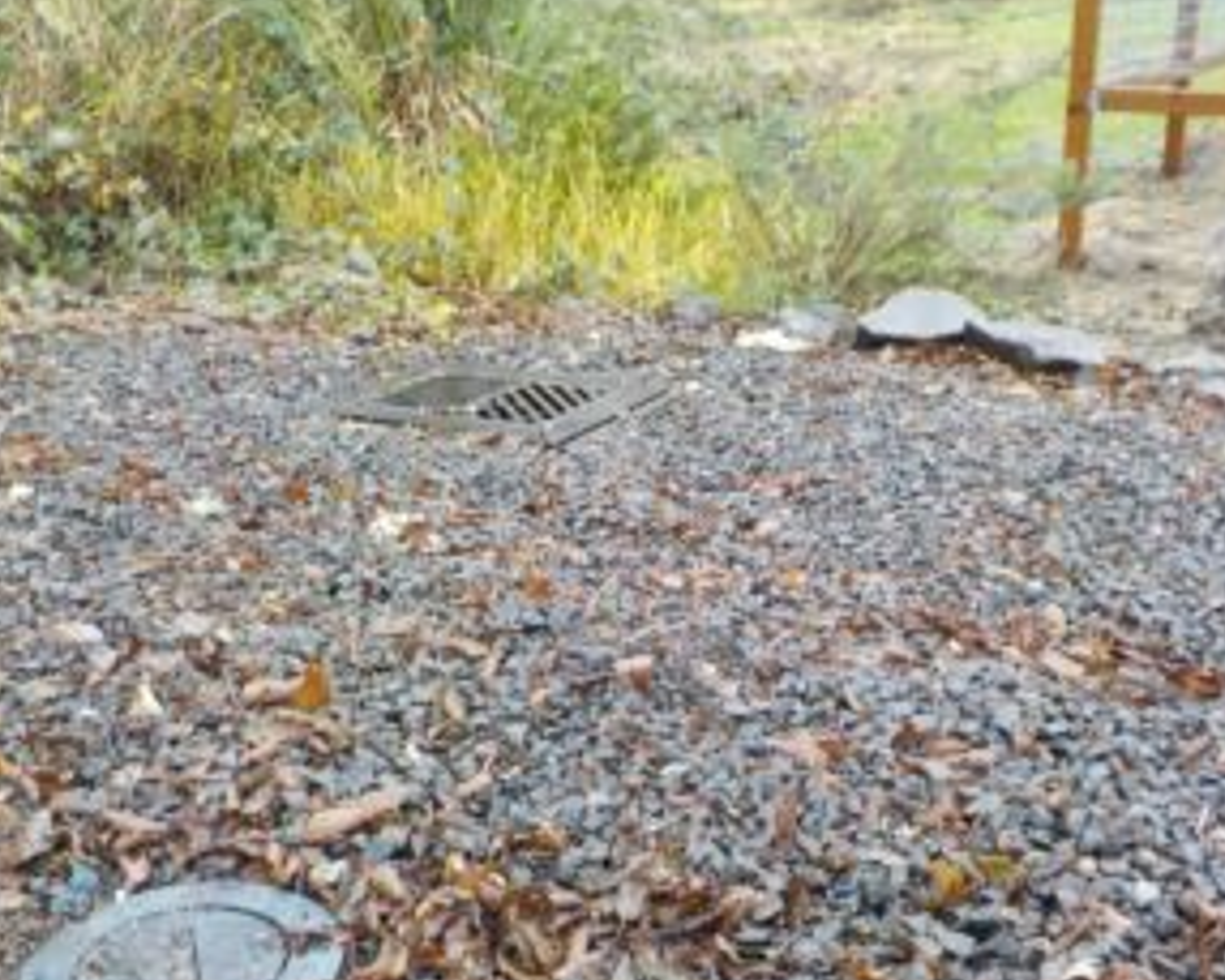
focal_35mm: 41
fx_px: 1487
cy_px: 595
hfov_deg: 44.7
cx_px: 685
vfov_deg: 36.4
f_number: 3.3
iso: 360
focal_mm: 4.1
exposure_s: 1/30
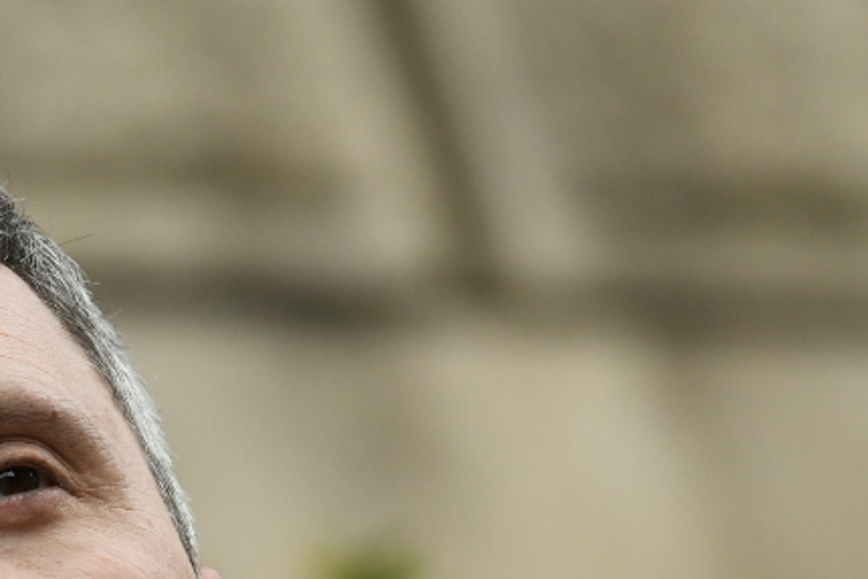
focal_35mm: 584
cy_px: 902
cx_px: -400
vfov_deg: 2.4
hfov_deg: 3.5
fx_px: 14085
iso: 1000
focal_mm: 155
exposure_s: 1/1250
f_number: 4.5
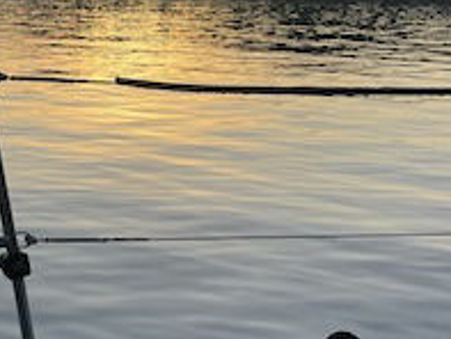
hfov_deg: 22.5
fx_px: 1030
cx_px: -108
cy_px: 158
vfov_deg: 18.7
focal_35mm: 79
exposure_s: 1/3300
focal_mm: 4.2
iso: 32
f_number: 1.6
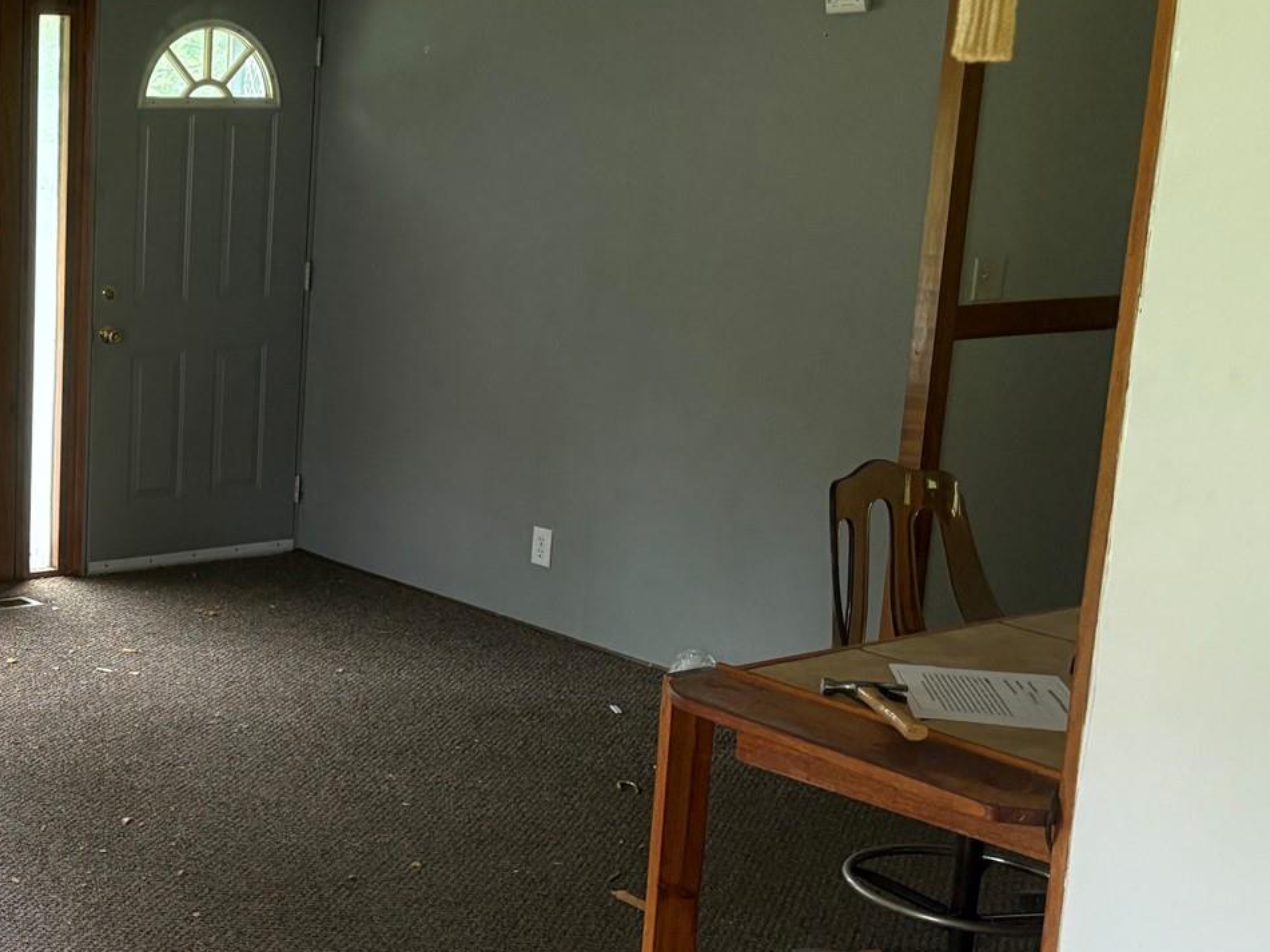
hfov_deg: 31.4
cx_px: -36
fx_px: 2054
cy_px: 521
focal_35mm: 56
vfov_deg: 26.1
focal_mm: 5.96
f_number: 1.6
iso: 160
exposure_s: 1/60
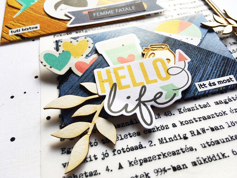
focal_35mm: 29
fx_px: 199
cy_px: 89
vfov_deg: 48.2
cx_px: 118
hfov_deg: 61.7
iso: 32
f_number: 2.2
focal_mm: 4.15
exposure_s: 1/100
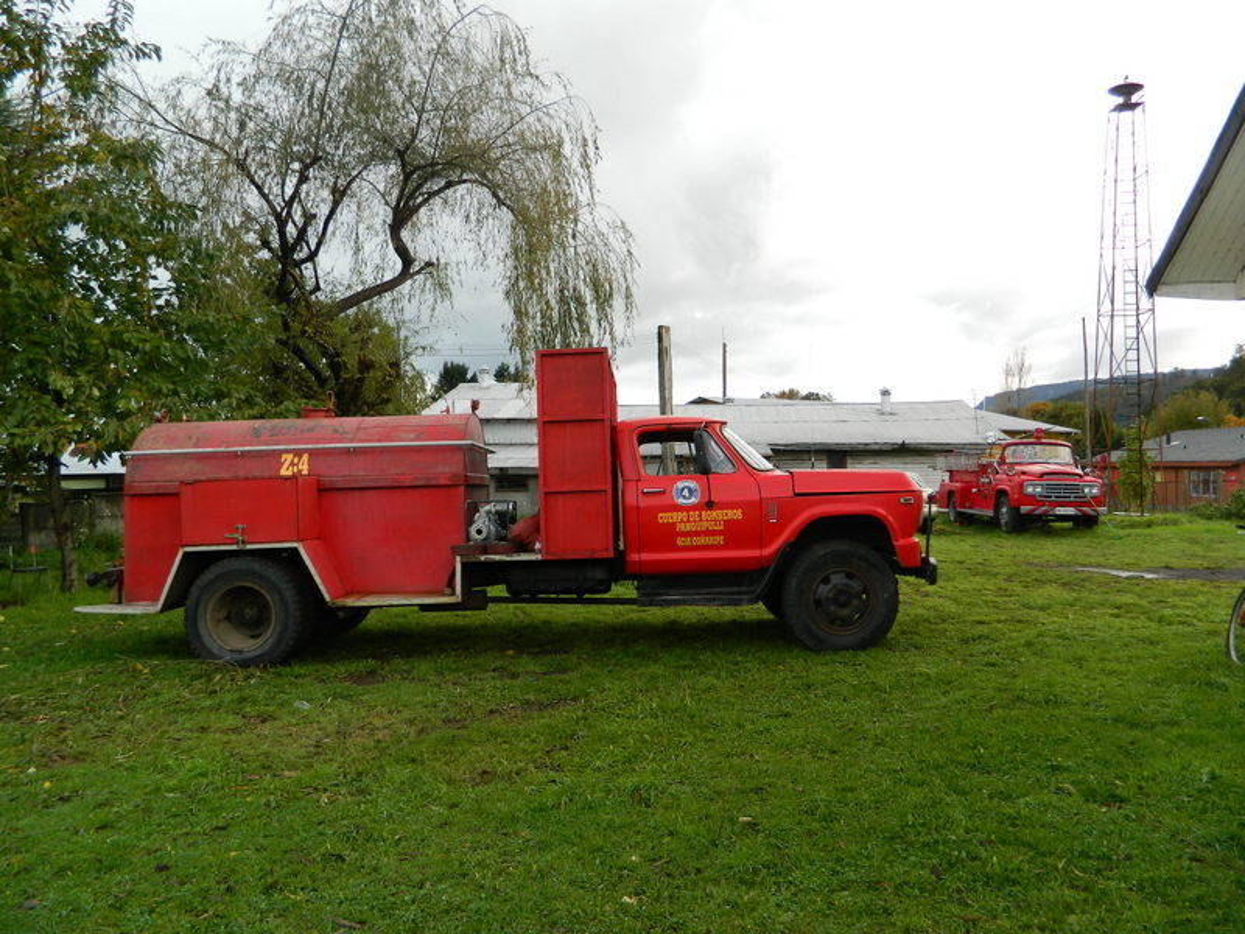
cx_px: 622
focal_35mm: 25
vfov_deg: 54.9
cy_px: 467
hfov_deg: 69.4
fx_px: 899
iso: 80
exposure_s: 1/320
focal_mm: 4.5
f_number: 3.1
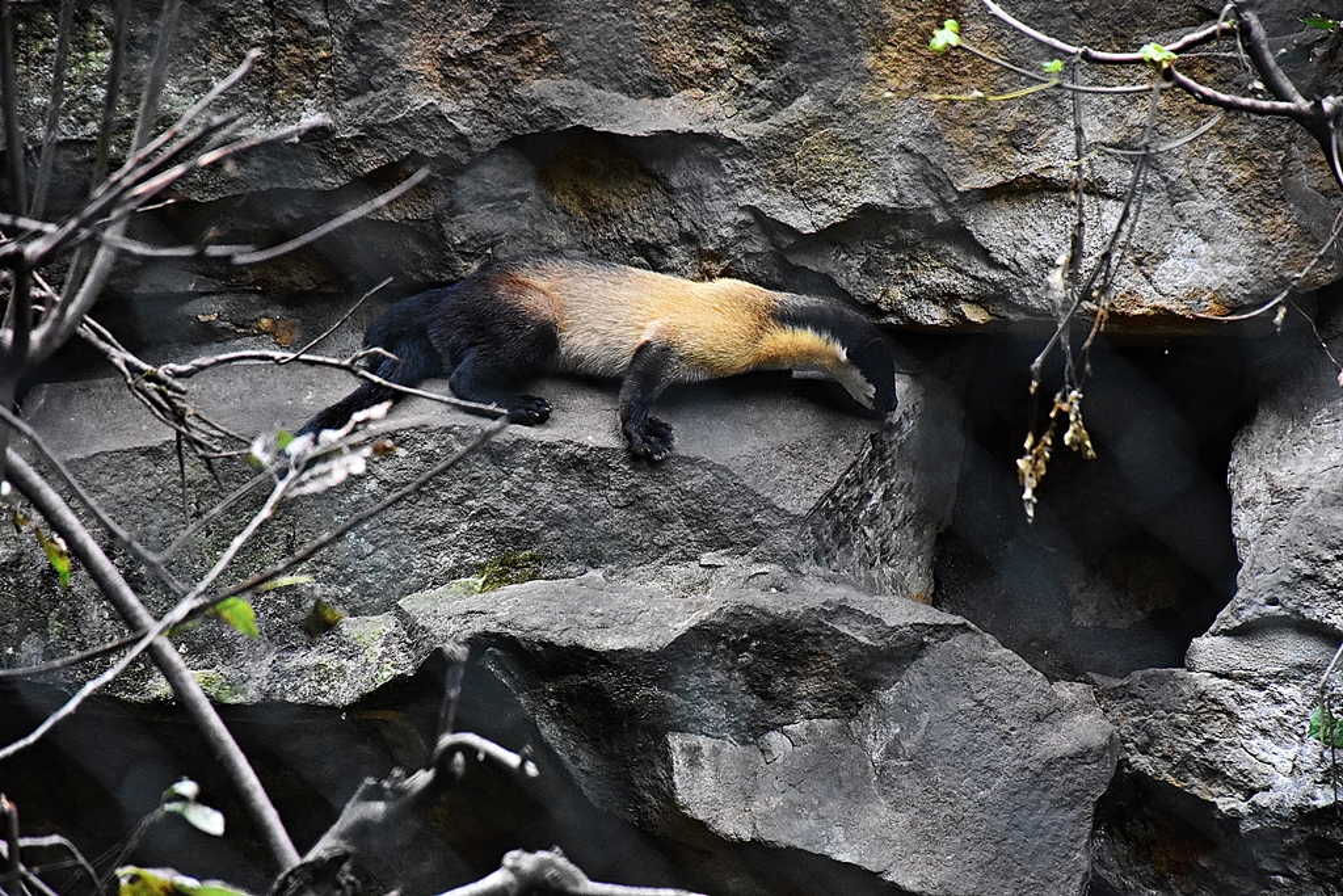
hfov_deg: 9.8
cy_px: 448
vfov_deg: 6.5
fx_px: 7835
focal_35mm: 210
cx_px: 672
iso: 4500
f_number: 5.6
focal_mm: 140
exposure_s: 1/500
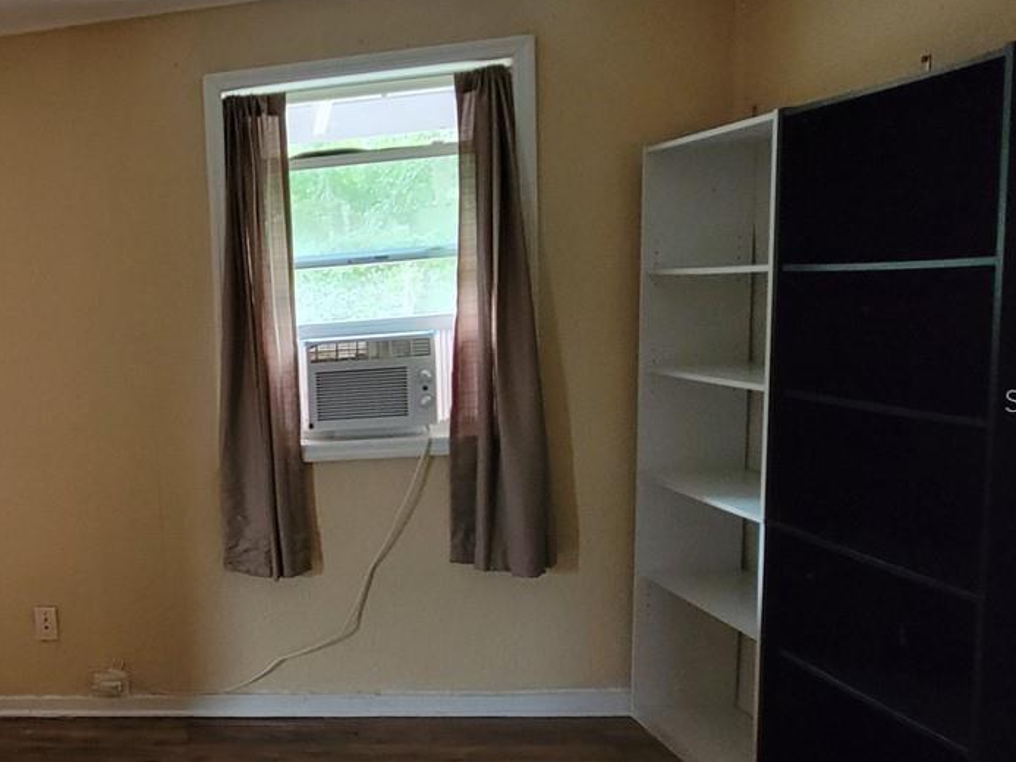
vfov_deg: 46.8
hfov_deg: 48.0
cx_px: -29
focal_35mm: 30
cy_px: 400
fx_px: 881
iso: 500
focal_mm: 2.2
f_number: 2.2
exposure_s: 1/30
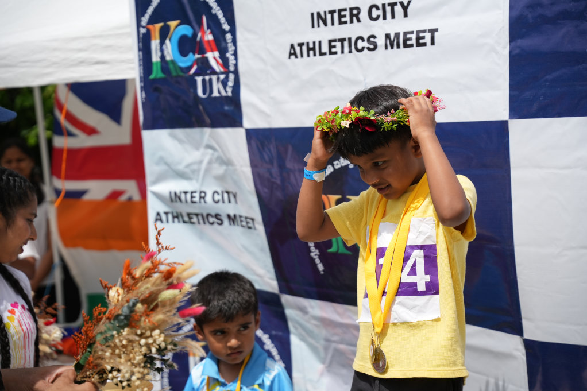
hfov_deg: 35.0
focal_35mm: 57
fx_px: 931
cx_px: 294
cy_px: 196
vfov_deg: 23.7
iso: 250
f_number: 2.8
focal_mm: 57.1
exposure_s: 1/6400
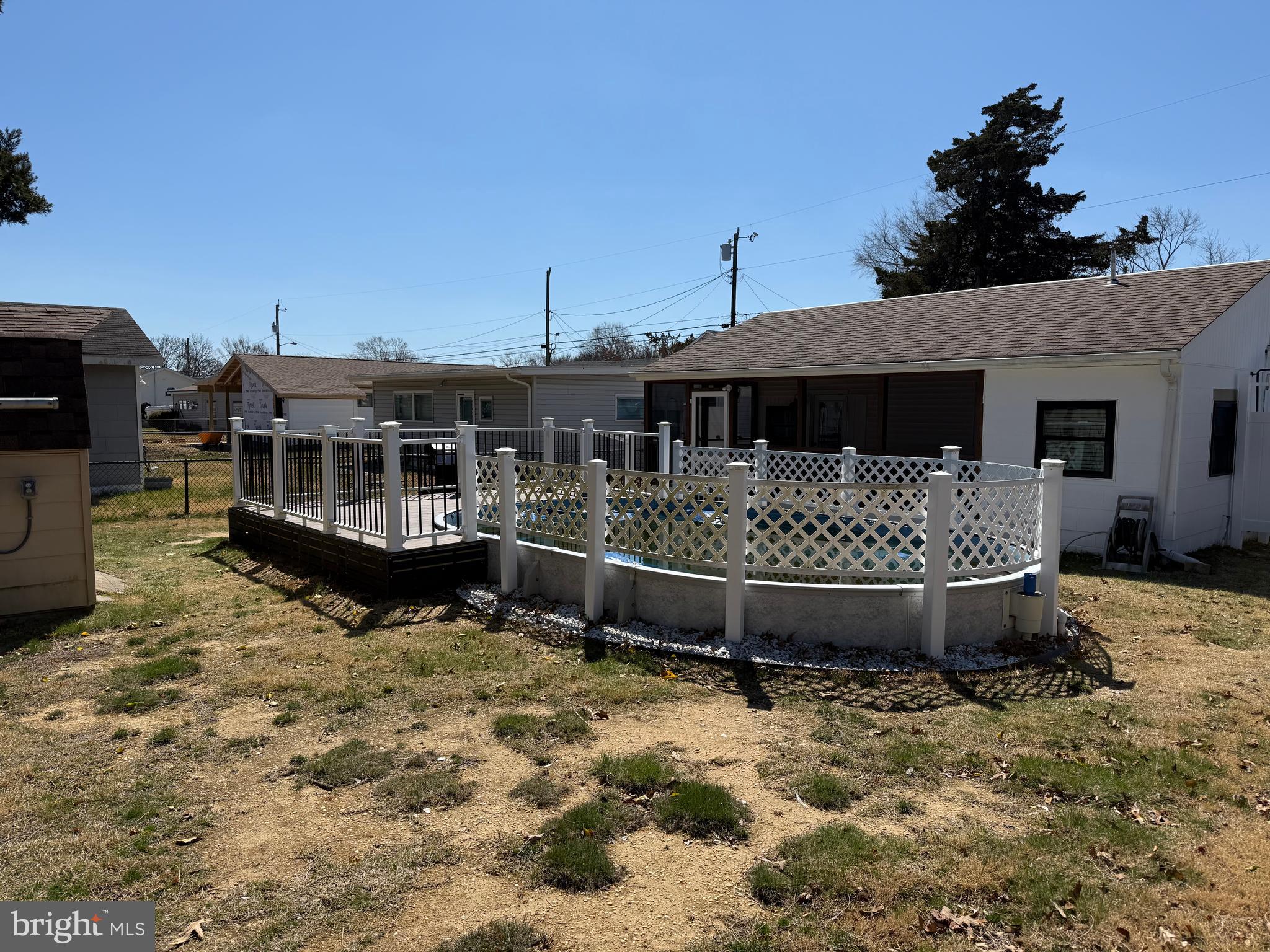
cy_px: 476
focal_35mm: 24
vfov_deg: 56.8
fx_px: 881
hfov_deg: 71.6
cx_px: 635
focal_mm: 6.76
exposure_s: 1/6711
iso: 80
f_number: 1.78
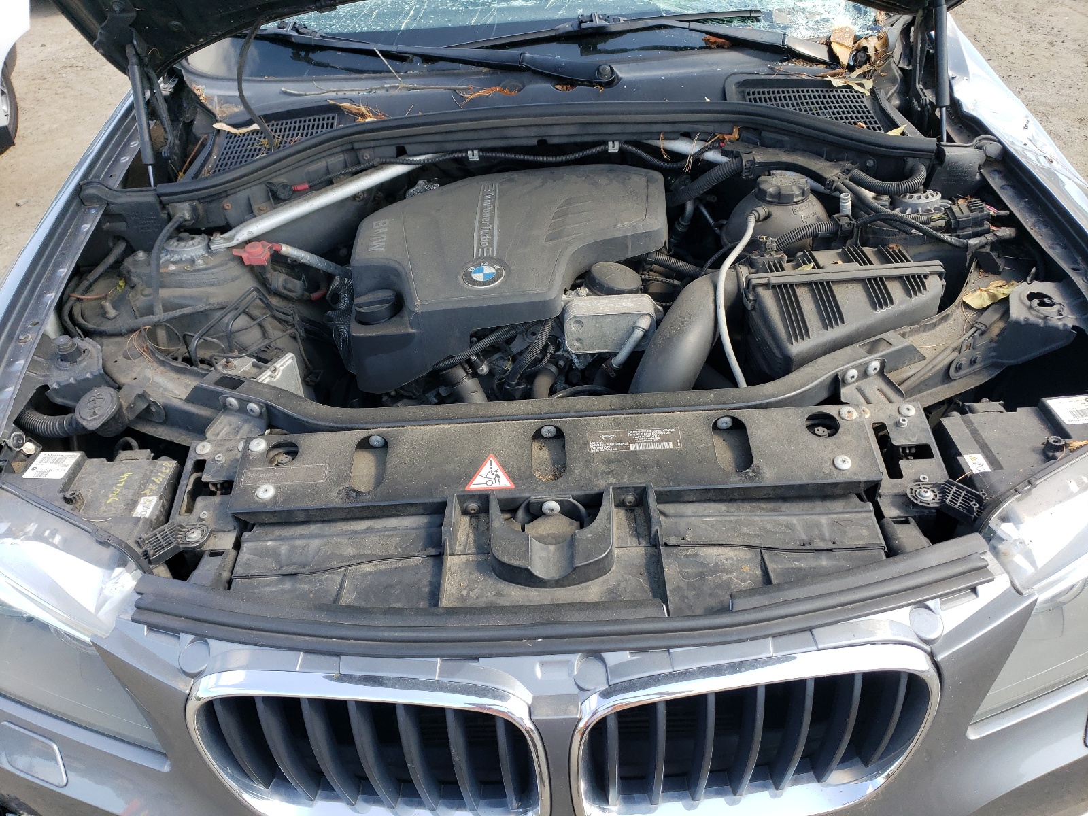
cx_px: 544
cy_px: 408
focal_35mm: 26
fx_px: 817
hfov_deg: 67.3
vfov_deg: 53.1
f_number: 1.5
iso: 50
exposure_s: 1/476
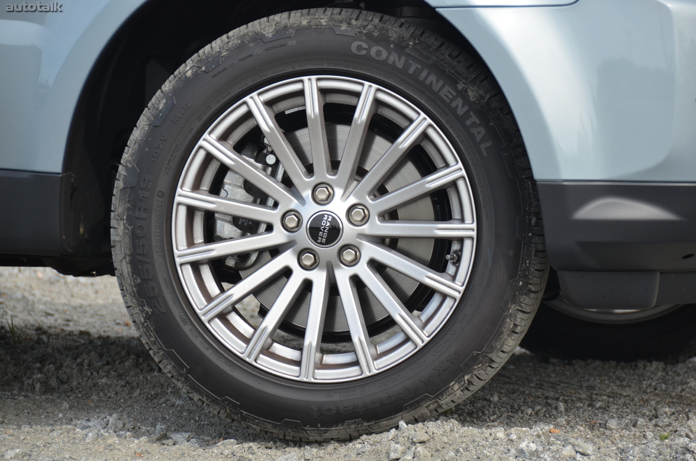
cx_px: 348
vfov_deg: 6.8
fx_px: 3907
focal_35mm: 202
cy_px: 230
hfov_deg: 10.2
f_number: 5.6
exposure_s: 1/1000
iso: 500
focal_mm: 135
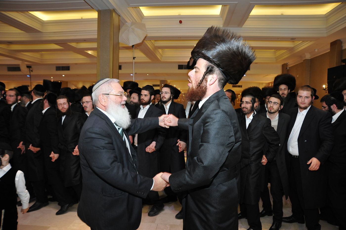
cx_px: 173
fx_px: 230
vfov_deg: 53.1
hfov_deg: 73.8
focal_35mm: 24
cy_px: 115
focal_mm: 24
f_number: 4.5
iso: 2000
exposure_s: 1/125
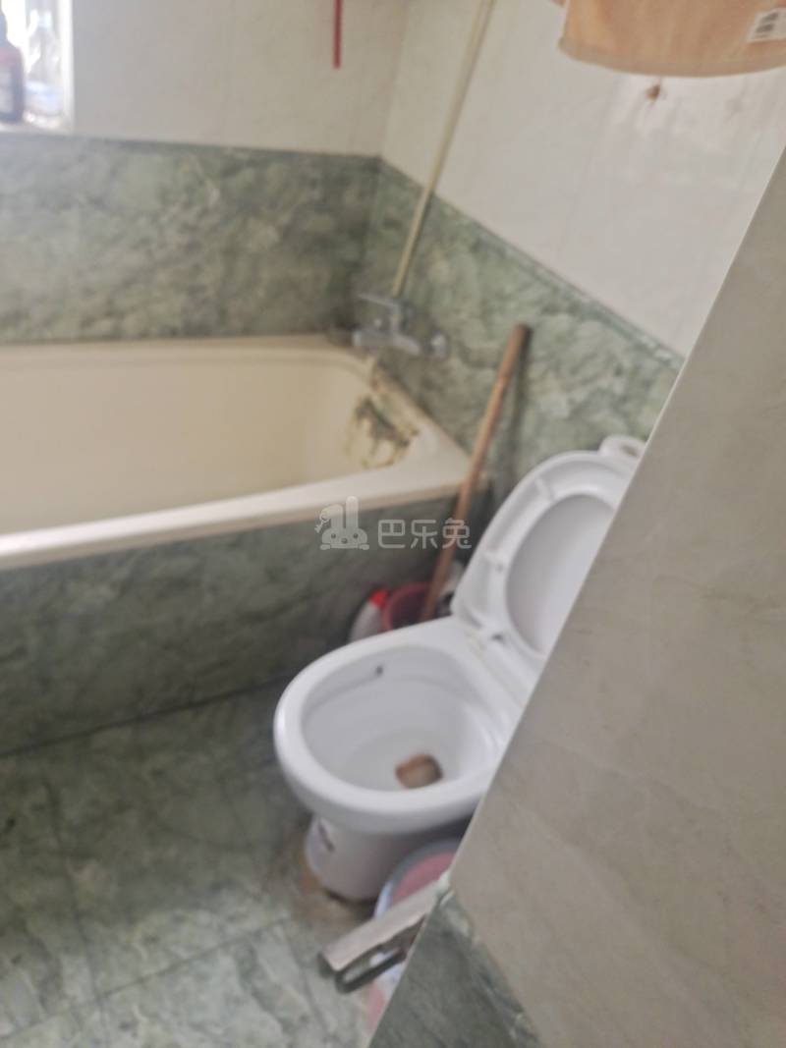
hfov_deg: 61.1
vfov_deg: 76.4
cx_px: 393
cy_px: 524
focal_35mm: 22
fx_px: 666
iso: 115
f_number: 1.79
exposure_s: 1/50
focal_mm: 4.71
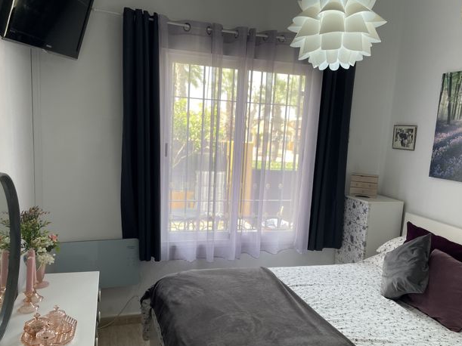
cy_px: 193
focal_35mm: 30
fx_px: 400
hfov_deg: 60.0
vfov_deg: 46.7
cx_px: 236
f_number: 1.6
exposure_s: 1/100
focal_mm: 4.2
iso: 50
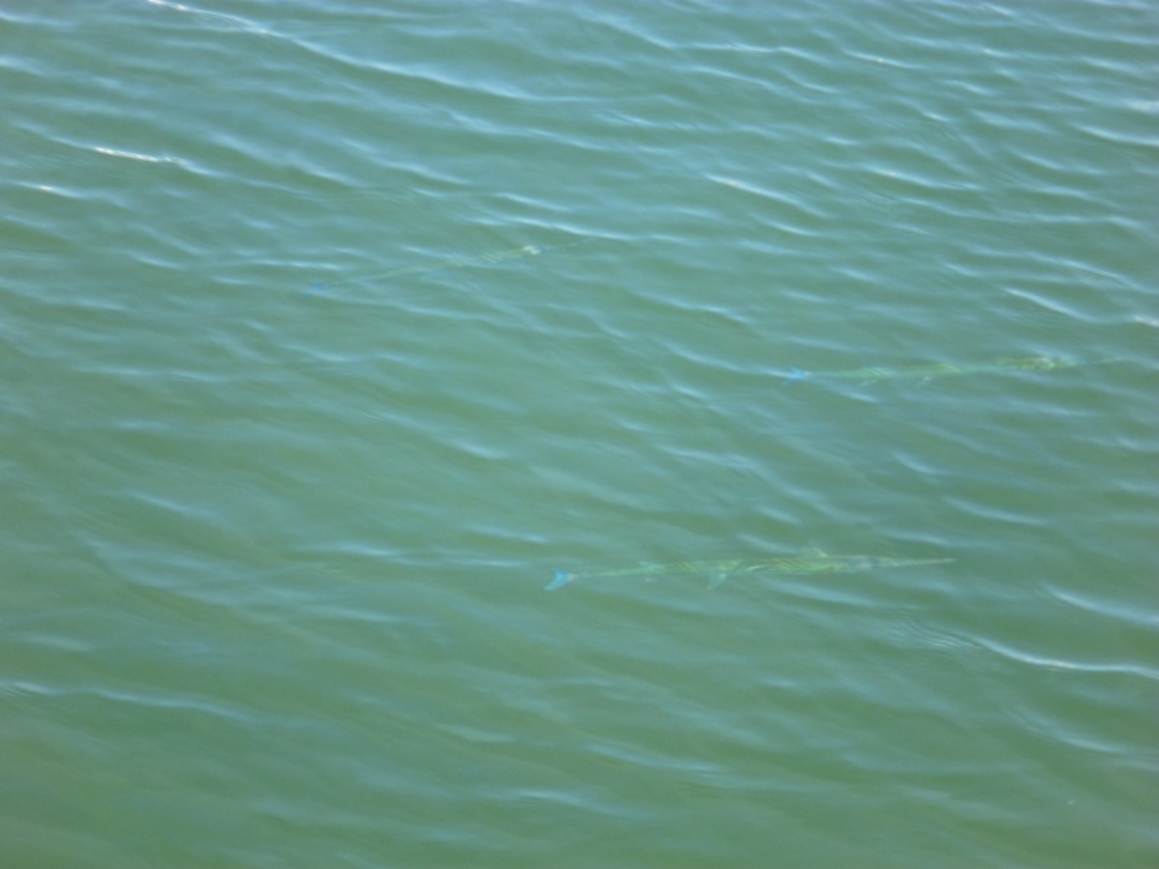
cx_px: 580
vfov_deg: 11.6
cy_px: 434
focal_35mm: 128
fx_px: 4286
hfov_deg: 15.4
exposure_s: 1/125
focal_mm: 22.8
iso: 125
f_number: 5.9
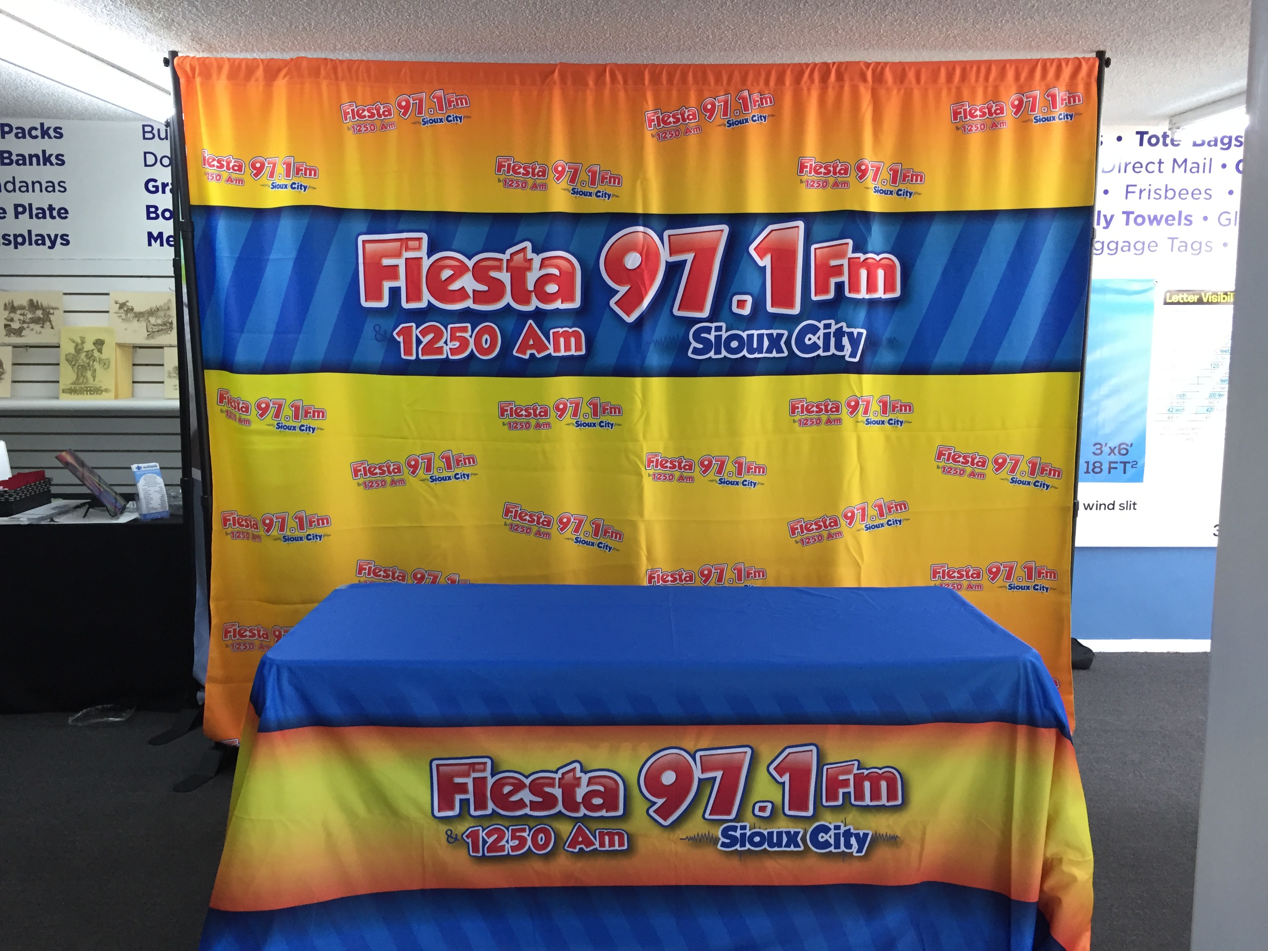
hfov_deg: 61.7
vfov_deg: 48.2
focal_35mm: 29
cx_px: 634
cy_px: 476
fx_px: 1062
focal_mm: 4.15
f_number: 2.2
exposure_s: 1/30
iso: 125
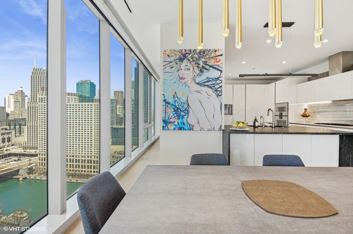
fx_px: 147
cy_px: 117
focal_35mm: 15
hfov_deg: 100.5
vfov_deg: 77.2
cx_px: 176
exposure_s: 1/40
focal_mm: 10
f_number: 11
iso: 200
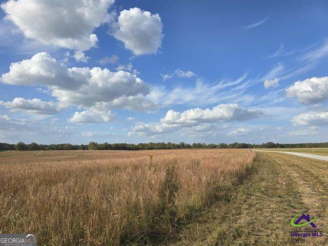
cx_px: 164
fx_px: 218
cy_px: 123
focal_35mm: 23
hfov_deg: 73.9
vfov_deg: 58.9
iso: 12
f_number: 1.7
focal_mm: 6.3
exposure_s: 1/960
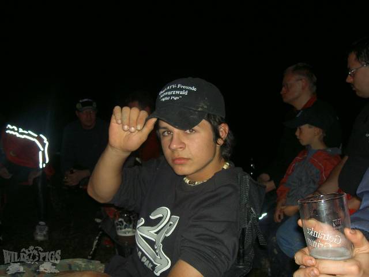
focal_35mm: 39
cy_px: 138
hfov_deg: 47.9
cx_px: 184
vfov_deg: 36.8
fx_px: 416
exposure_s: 1/60
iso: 200
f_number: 2.8
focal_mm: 8
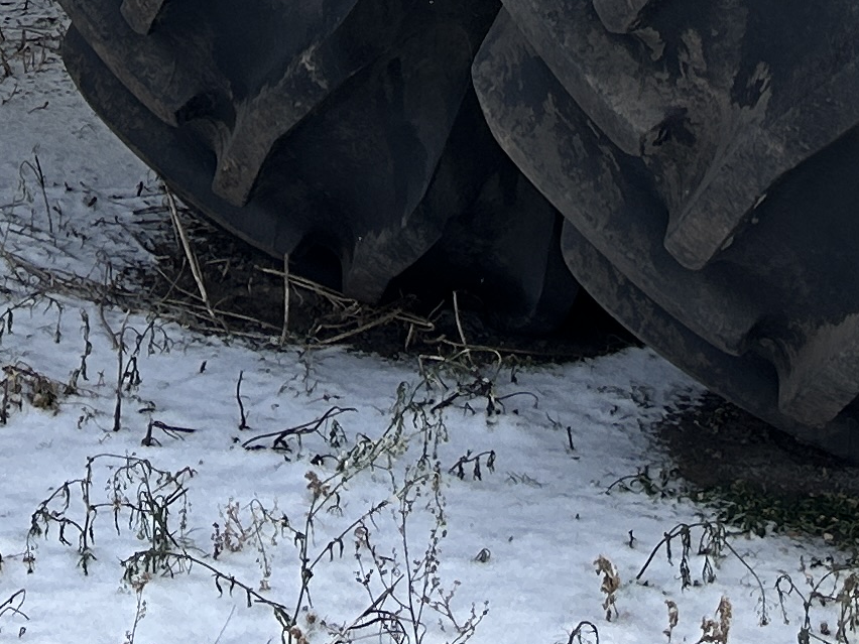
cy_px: -850
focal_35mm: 123
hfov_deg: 16.0
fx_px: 3052
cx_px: 371
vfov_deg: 10.5
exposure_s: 1/1621
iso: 50
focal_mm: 5.7
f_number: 1.5
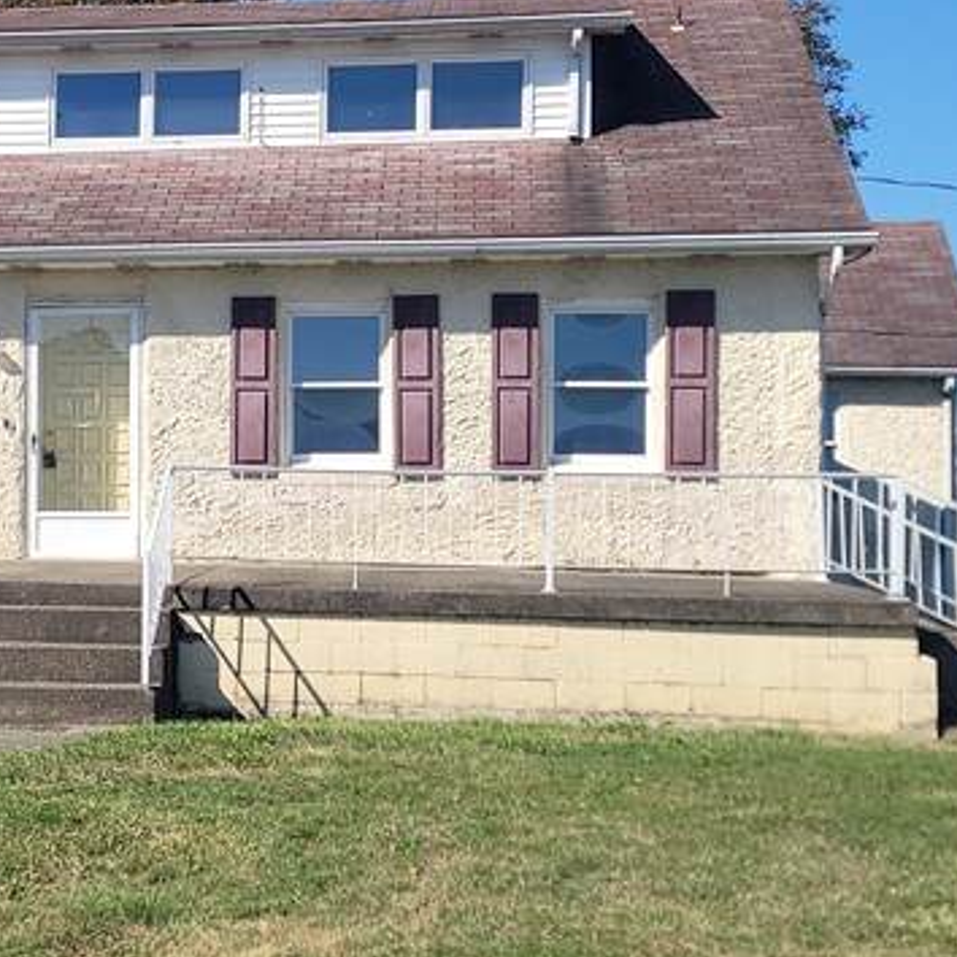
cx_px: 43
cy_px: 406
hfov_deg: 25.8
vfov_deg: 26.9
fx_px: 2002
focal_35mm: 64
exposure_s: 1/912
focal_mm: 7
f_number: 1.8
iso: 20
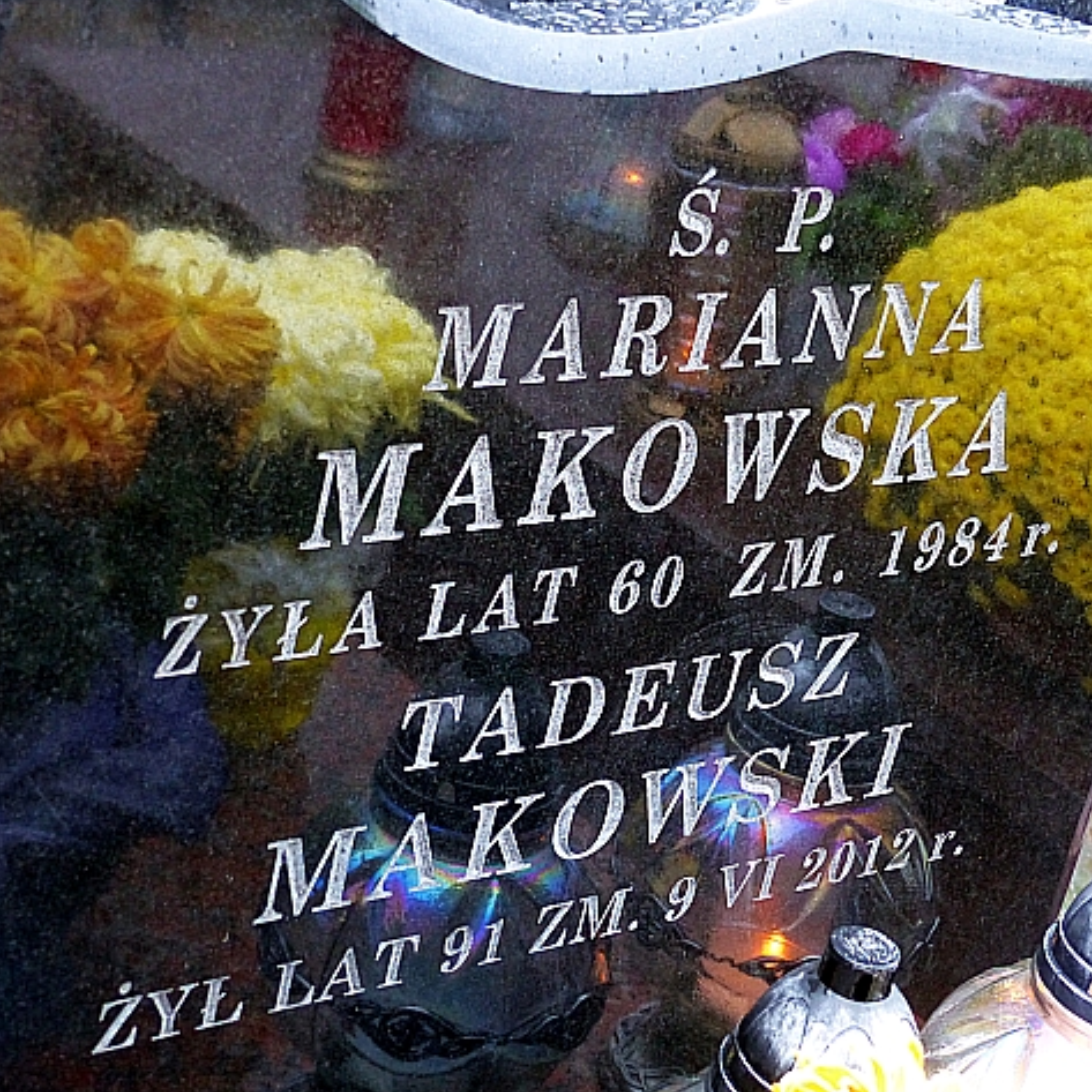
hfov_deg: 21.9
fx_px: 2820
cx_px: 670
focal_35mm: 79
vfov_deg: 21.9
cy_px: 549
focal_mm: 11.9
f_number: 2.8
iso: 400
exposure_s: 1/25
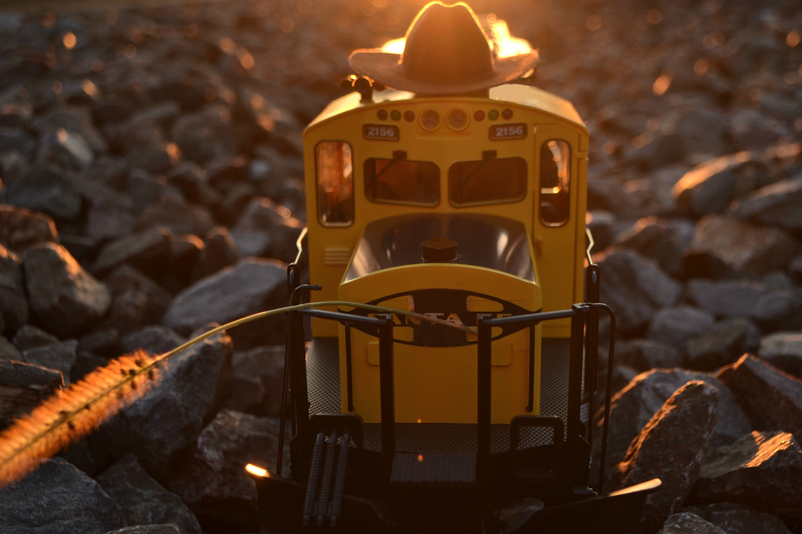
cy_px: 319
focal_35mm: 47
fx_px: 1047
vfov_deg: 28.6
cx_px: 451
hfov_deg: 41.8
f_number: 4
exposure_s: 1/250
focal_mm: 24
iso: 200
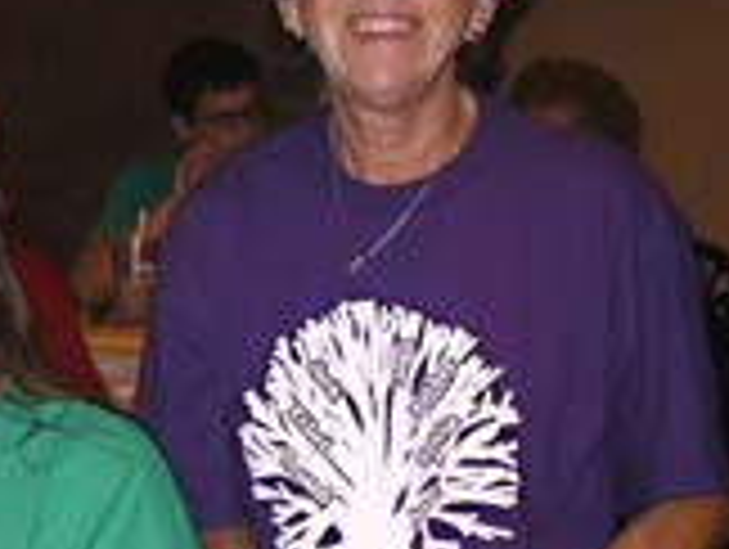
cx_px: 22
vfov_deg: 11.1
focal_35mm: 134
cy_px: 313
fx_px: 2826
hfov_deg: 14.5
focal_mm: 12.8
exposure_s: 1/50
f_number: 3.3
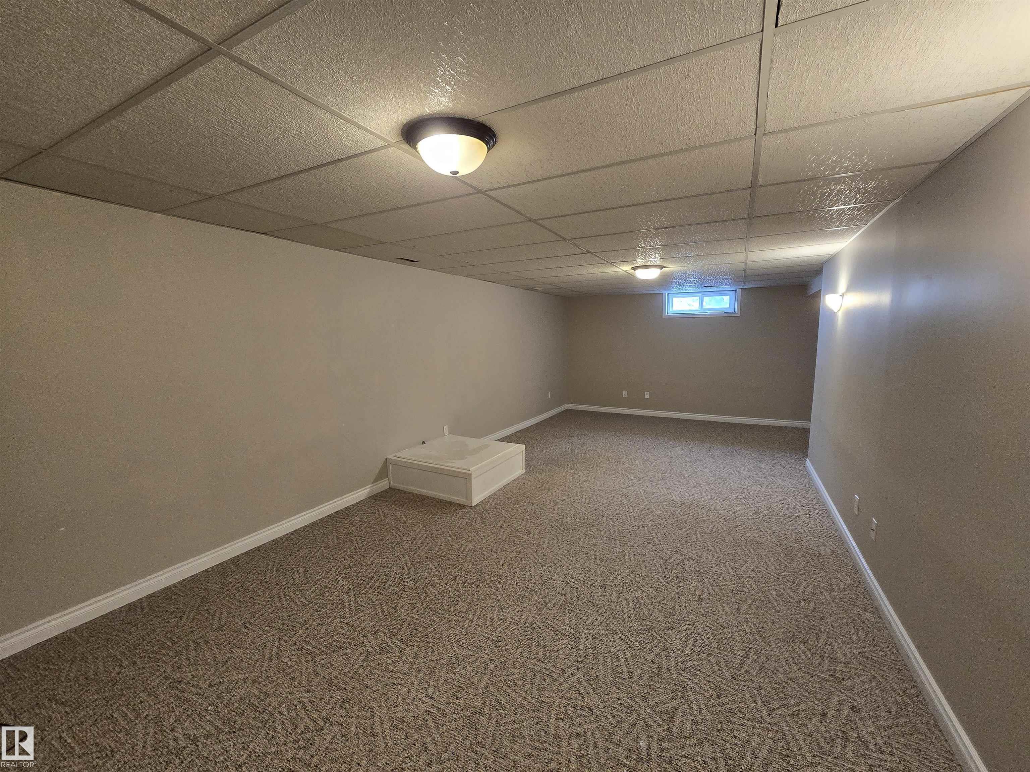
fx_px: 387
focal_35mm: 13
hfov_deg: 106.2
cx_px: 515
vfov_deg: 89.9
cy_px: 386
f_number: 2.2
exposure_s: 1/60
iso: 320
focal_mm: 2.2
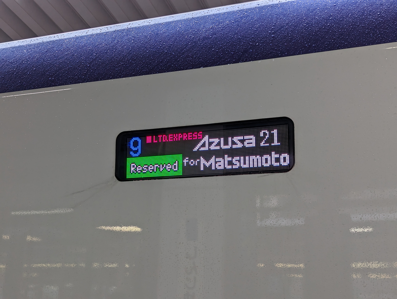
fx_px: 551
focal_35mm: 48
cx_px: 198
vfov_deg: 30.3
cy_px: 150
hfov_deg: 39.6
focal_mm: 6.81
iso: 51
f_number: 1.85
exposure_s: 1/204
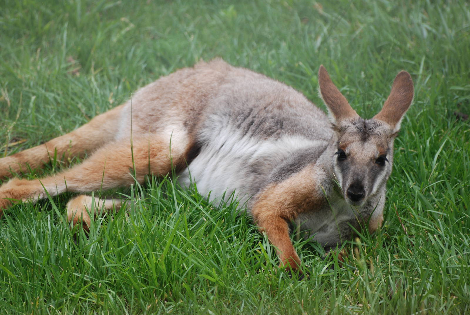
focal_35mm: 330
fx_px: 4313
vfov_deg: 4.2
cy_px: 158
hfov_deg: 6.2
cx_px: 235
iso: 320
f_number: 5.3
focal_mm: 220
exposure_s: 1/500
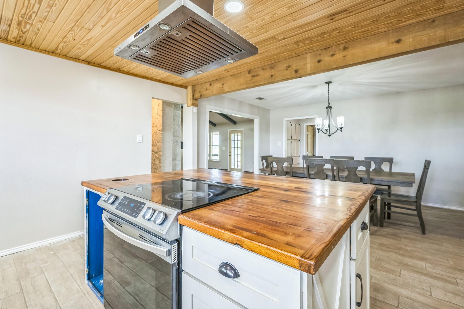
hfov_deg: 96.7
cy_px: 154
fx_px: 206
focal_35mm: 16
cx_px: 232
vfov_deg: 73.7
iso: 400
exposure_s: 1/40
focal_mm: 16
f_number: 7.1
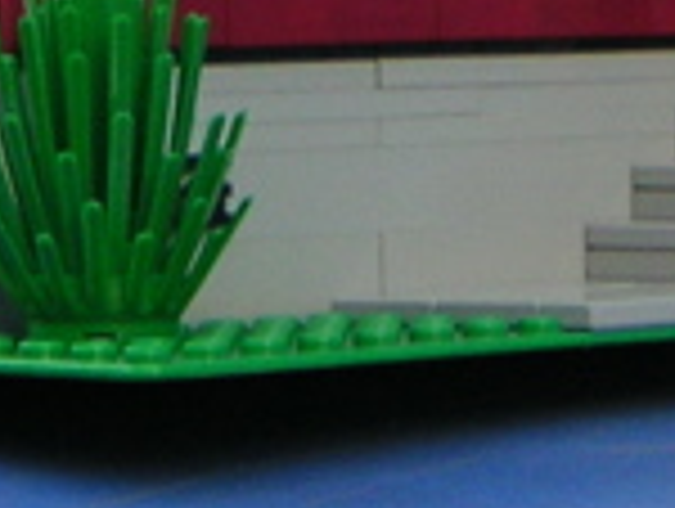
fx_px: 6562
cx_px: 90
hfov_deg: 5.9
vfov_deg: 4.4
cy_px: -463
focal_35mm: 336
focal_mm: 9.8
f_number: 3.1
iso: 80
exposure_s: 1/60
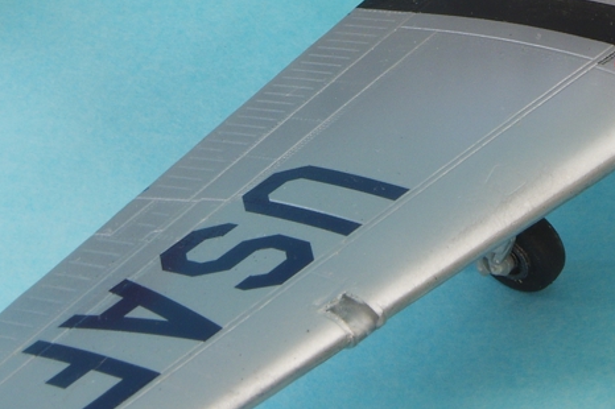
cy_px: -82
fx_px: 5275
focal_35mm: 309
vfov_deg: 4.4
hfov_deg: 6.7
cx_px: 451
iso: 100
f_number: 29
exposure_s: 2.5
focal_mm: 60
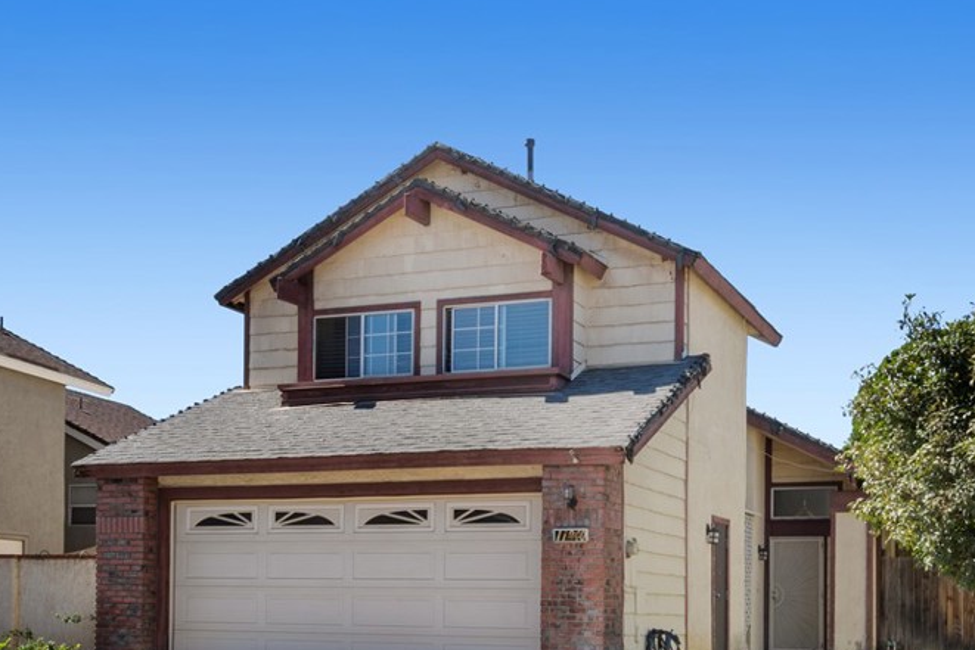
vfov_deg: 28.0
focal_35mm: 48
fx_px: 1300
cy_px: 419
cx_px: 558
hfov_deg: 41.0
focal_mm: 31
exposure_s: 1/2.5
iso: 50
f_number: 22
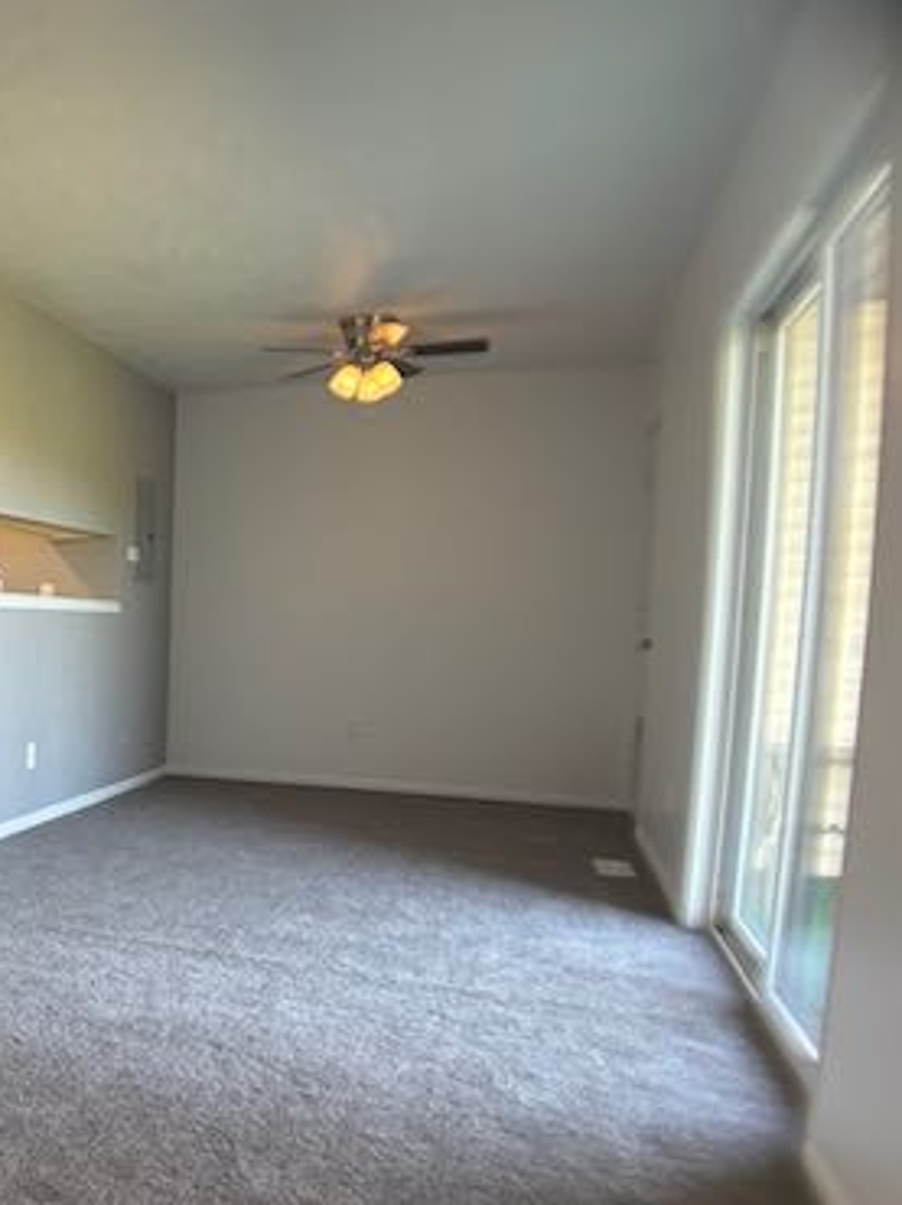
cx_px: -68
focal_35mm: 45
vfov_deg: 41.8
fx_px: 1565
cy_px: 743
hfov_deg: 29.3
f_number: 1.6
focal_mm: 5.96
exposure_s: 1/108
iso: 125
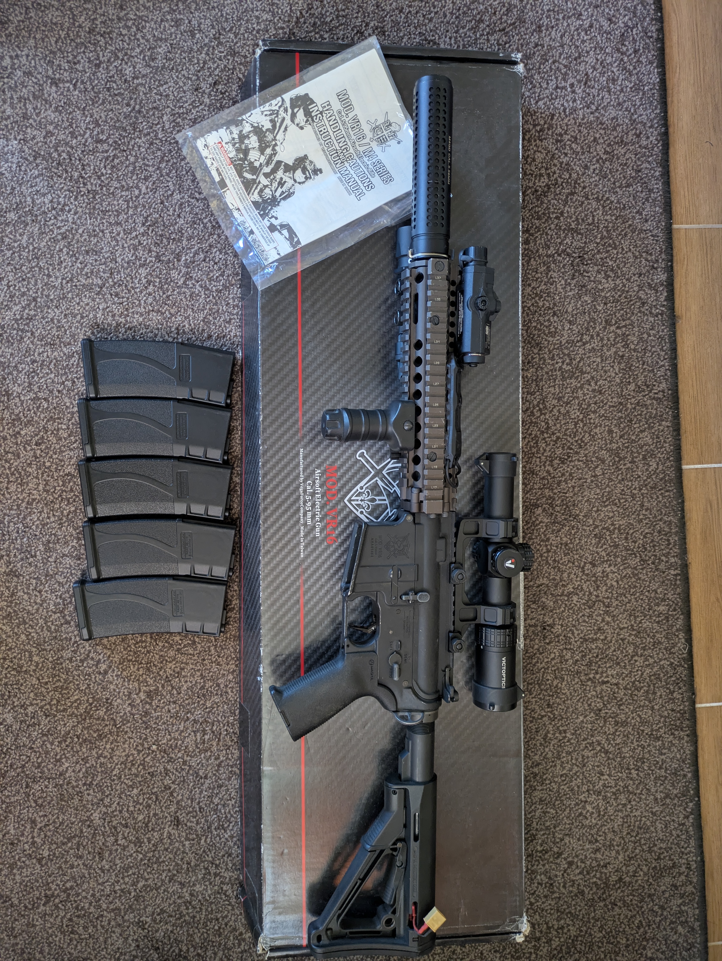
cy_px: 480
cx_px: 361
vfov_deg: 69.4
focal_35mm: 25
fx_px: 695
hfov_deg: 54.9
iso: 294
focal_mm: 5.43
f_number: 1.89
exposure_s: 1/25
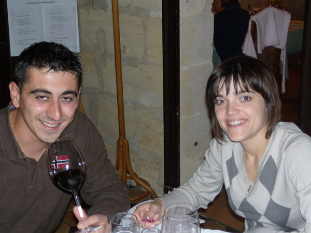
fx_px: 521
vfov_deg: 25.2
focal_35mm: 58
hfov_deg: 33.2
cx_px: 156
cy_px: 116
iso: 160
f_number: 4
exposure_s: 1/30
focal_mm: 10.4
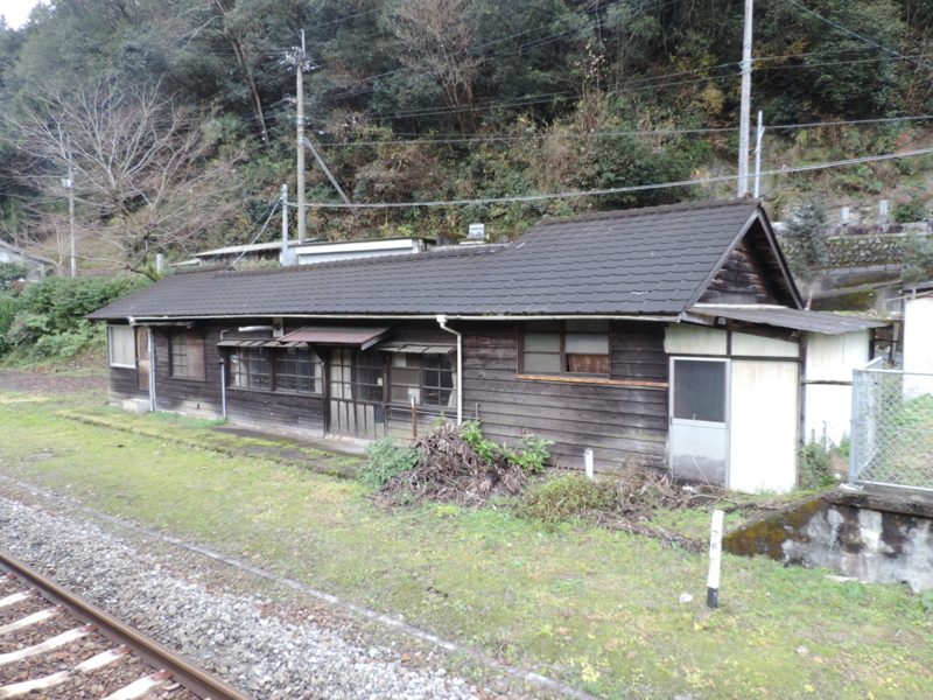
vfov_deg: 56.8
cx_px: 466
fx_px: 647
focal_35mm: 24
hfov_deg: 71.6
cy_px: 350
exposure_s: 1/40
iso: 80
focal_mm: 4.3
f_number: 3
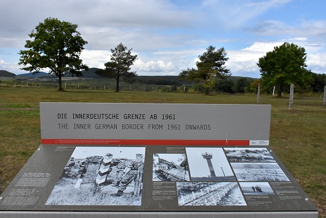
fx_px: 272
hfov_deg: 61.9
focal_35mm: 30
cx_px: 163
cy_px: 109
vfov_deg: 43.6
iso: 2200
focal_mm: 20
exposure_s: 1/8000
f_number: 10
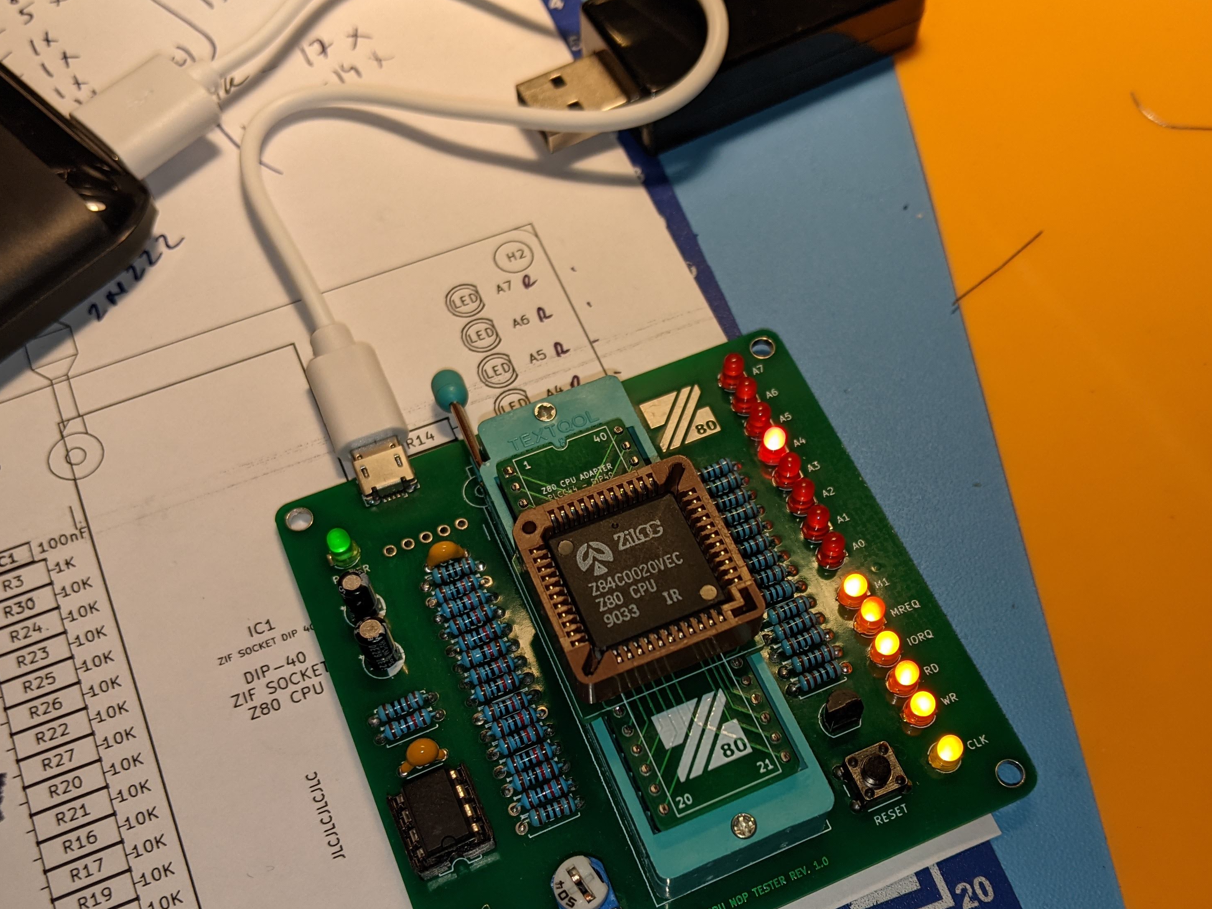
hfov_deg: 50.0
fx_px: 1296
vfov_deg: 38.5
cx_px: 681
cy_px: 546
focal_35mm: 37
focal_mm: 4.44
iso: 49
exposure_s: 1/136
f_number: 1.8
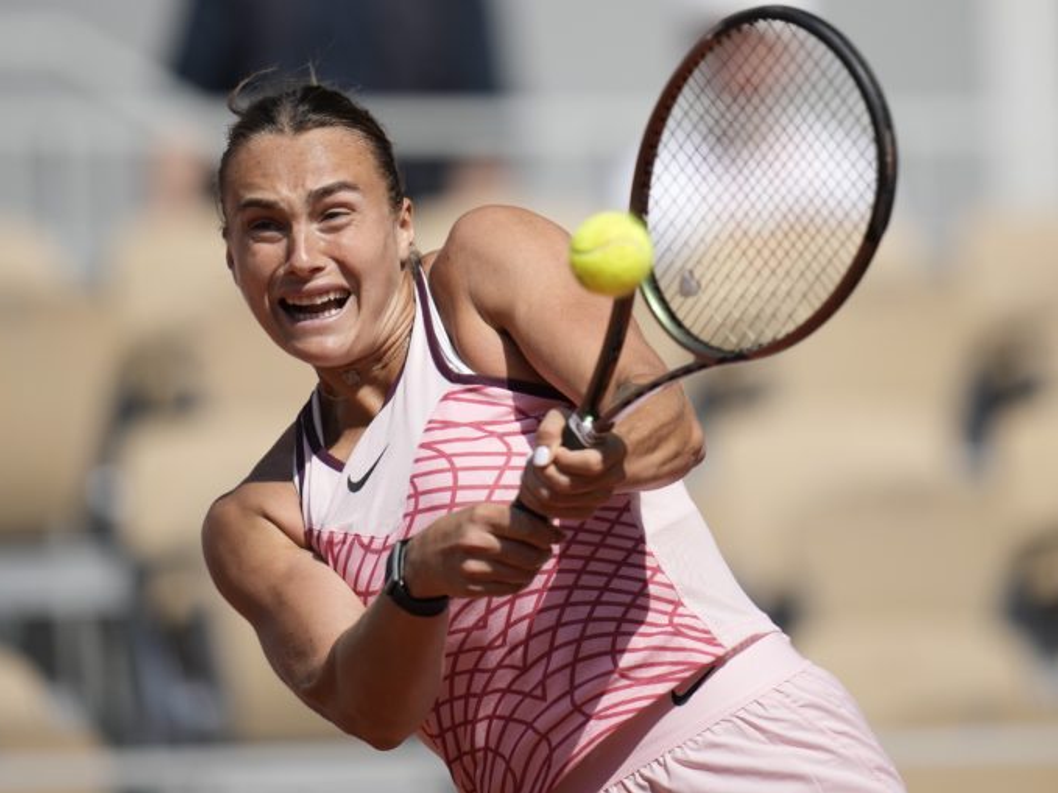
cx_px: 485
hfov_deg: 4.6
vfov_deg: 3.4
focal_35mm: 435
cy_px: 396
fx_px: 13293
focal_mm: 400
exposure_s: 1/8000
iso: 400
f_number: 2.8
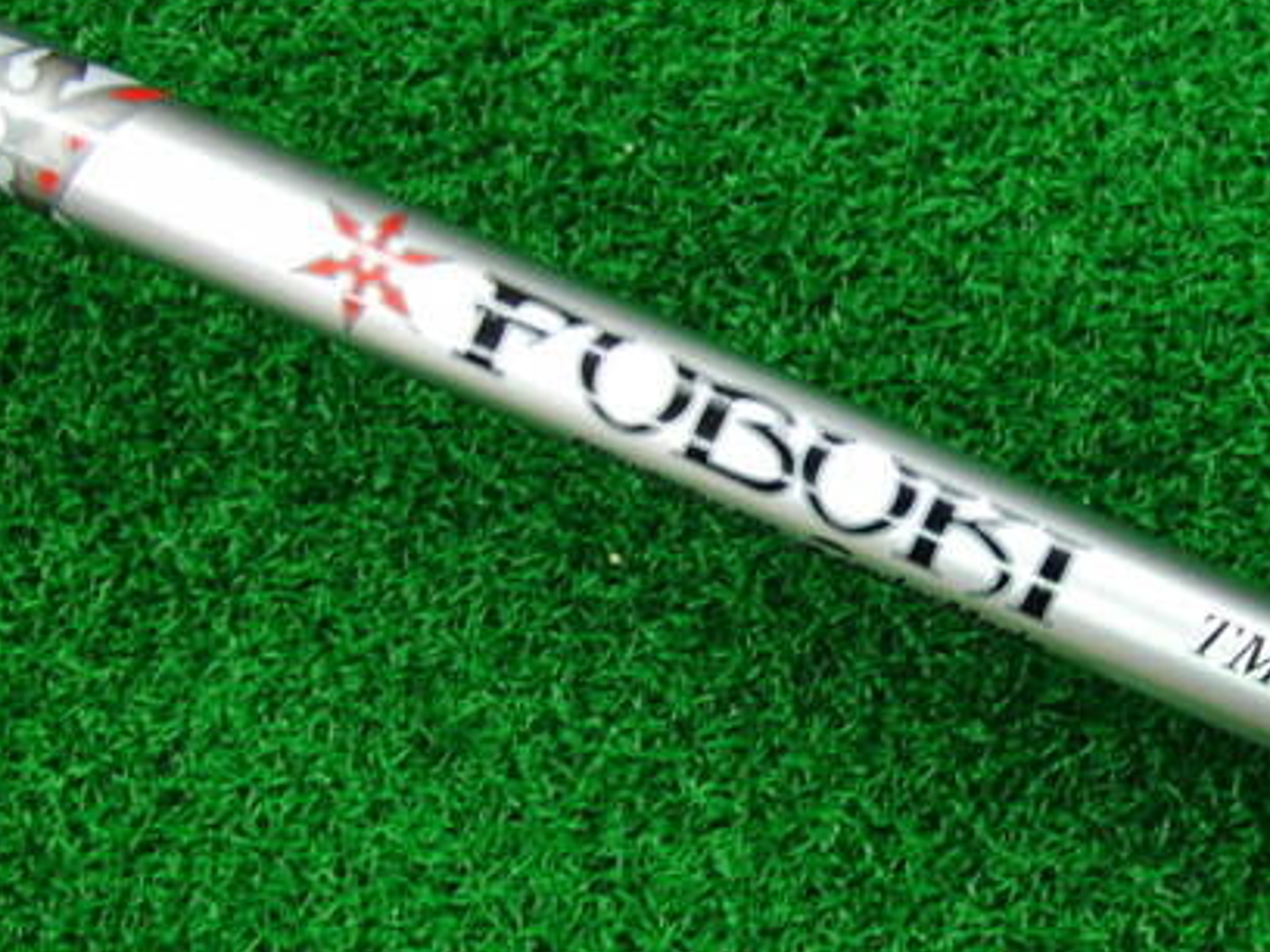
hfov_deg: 32.6
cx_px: 956
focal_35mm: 58
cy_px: 529
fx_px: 2128
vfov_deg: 25.2
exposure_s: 1/40
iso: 400
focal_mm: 6.42
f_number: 3.6
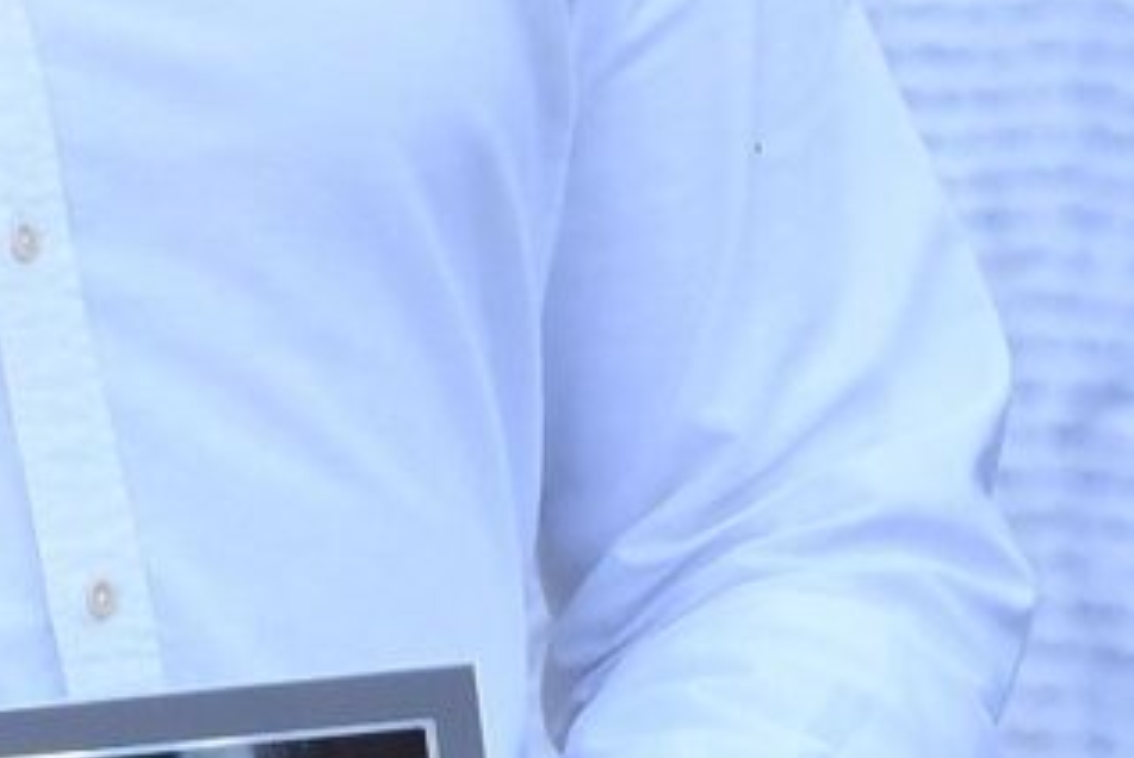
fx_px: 20651
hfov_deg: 3.1
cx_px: -1098
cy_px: 1087
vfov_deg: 2.1
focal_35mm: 655
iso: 400
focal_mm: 165
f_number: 5
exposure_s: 1/1250
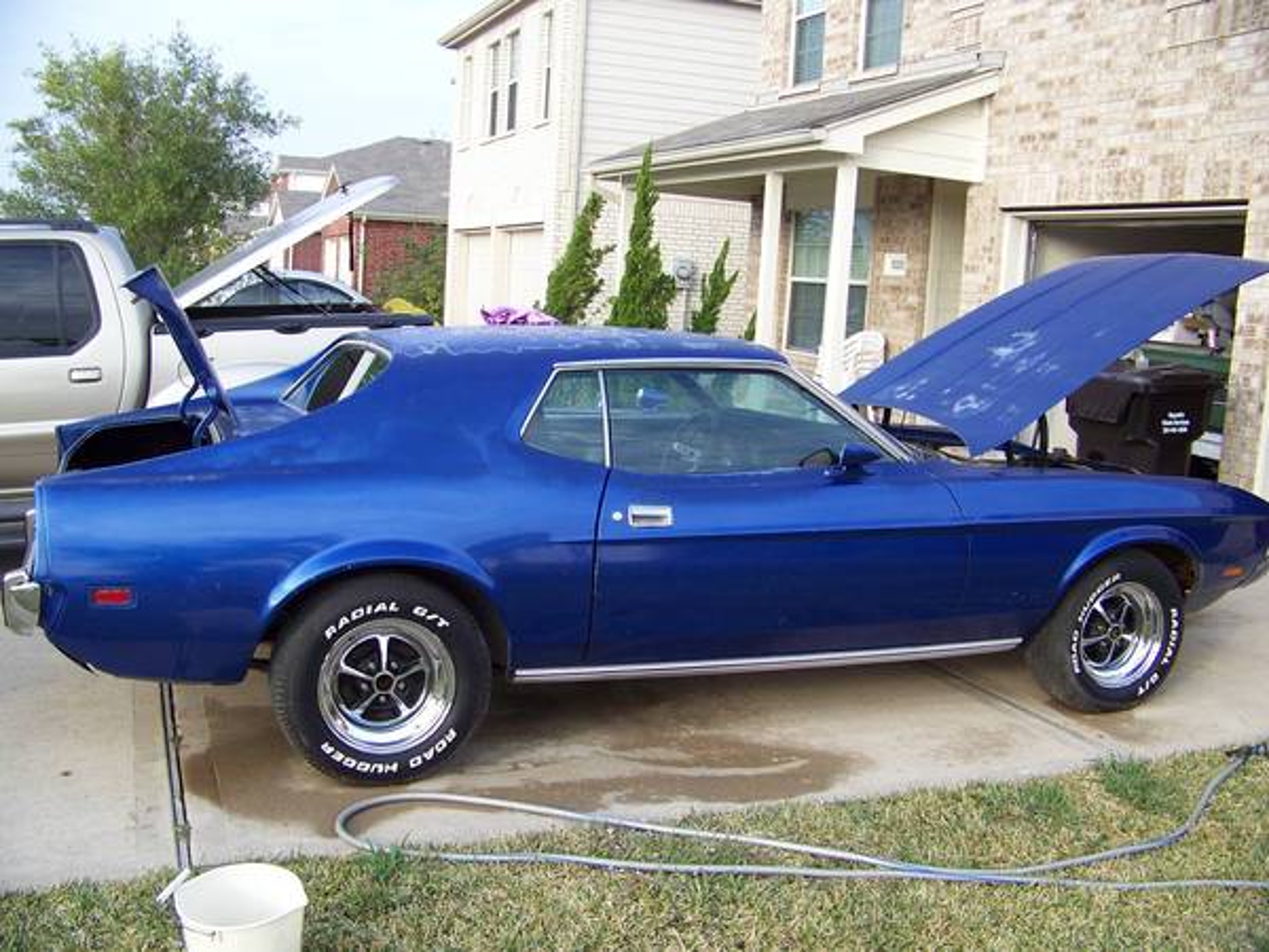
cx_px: 634
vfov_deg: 39.7
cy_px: 476
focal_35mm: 36
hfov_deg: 51.4
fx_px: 1320
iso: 64
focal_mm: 5.85
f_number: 2.8
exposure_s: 1/160
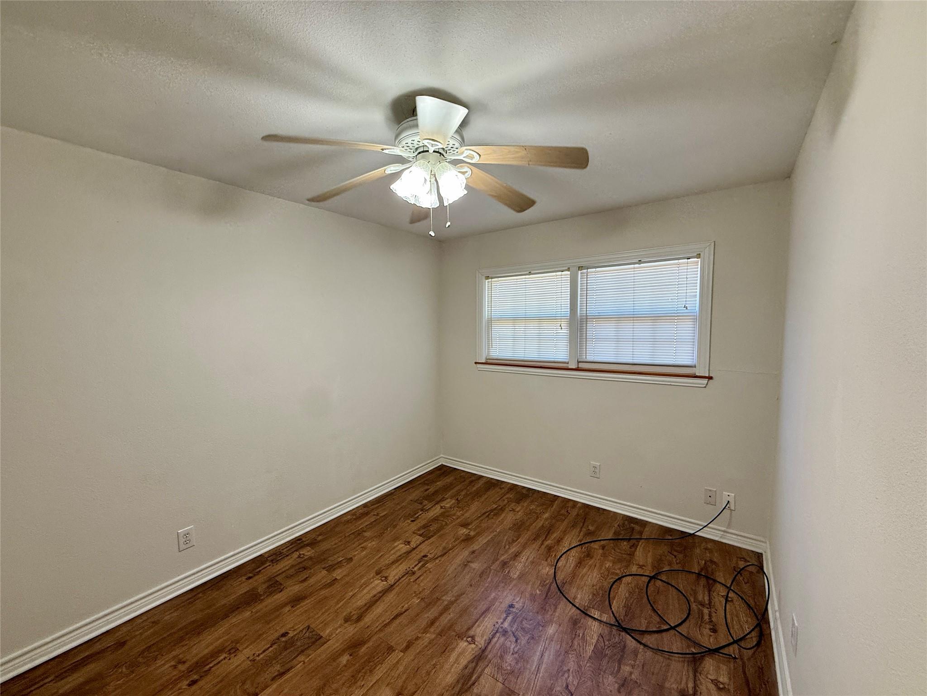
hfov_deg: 102.1
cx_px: 464
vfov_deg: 85.7
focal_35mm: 14
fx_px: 375
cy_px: 348
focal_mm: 2.22
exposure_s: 1/120
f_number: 2.2
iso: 160
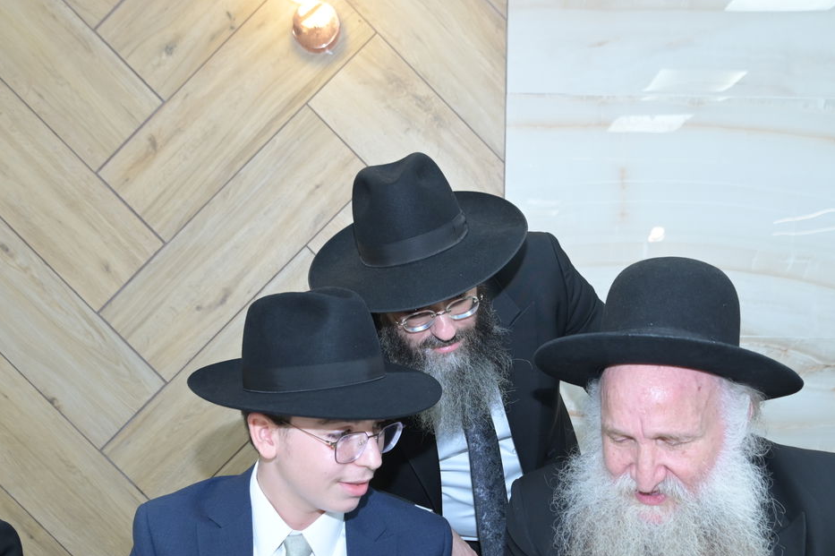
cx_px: 412
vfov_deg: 29.5
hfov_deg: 43.6
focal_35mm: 45
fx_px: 1043
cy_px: 402
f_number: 5
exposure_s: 1/200
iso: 1600
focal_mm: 30
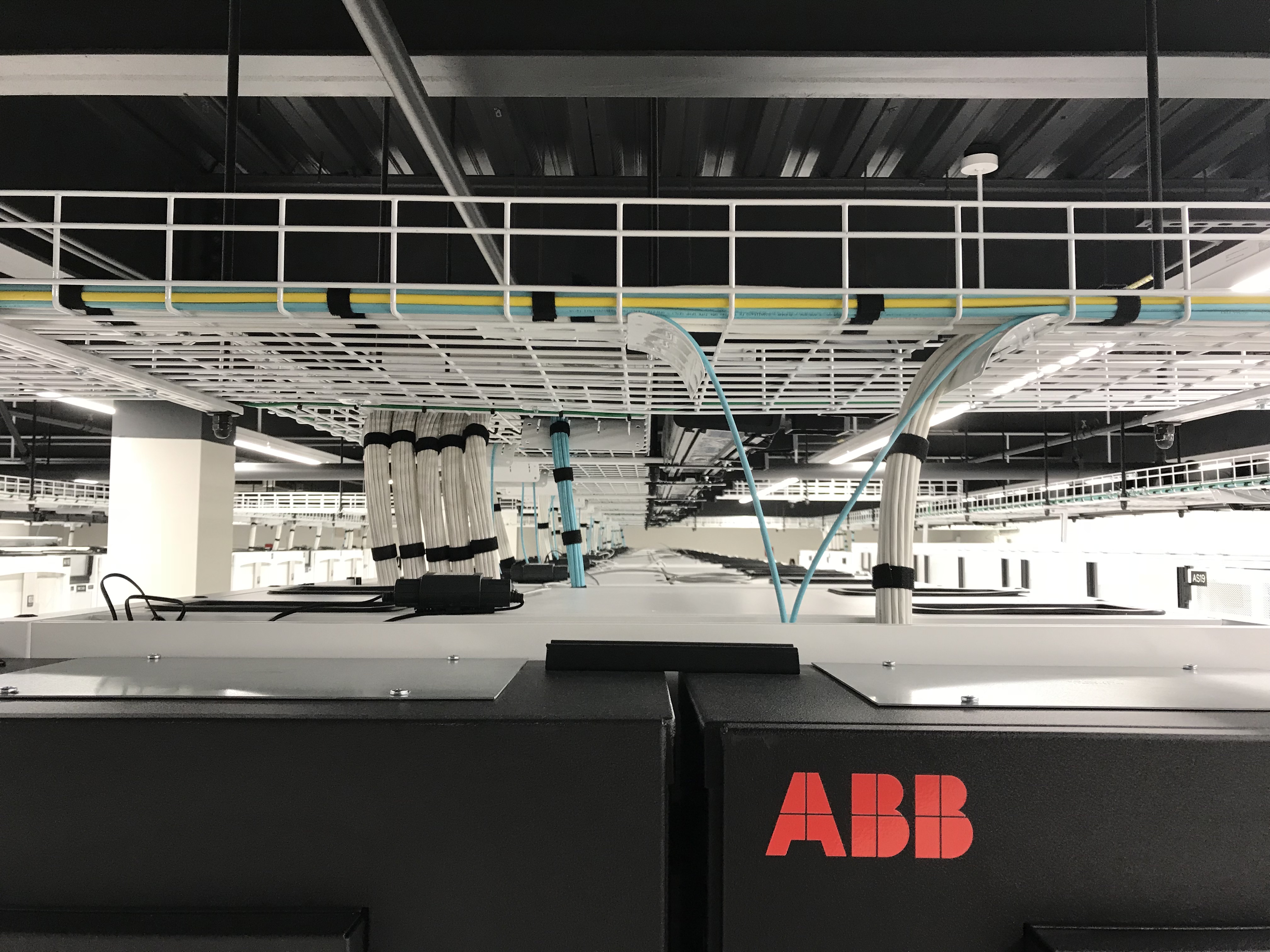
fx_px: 1027
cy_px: 476
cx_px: 635
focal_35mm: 28
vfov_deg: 49.7
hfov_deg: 63.4
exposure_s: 1/30
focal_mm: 3.99
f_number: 1.8
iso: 25
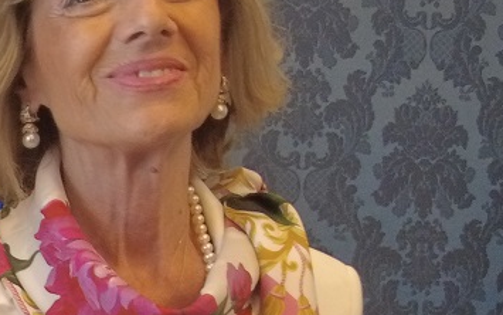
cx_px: -435
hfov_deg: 15.8
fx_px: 1508
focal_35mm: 110
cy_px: 531
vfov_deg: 11.2
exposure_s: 1/12.5
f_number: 1.8
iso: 200
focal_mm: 4.4
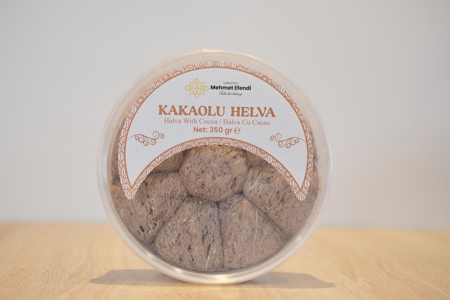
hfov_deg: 35.0
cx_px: 210
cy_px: 140
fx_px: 712
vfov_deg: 23.8
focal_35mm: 57
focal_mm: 35
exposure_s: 1/1250
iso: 640
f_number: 2
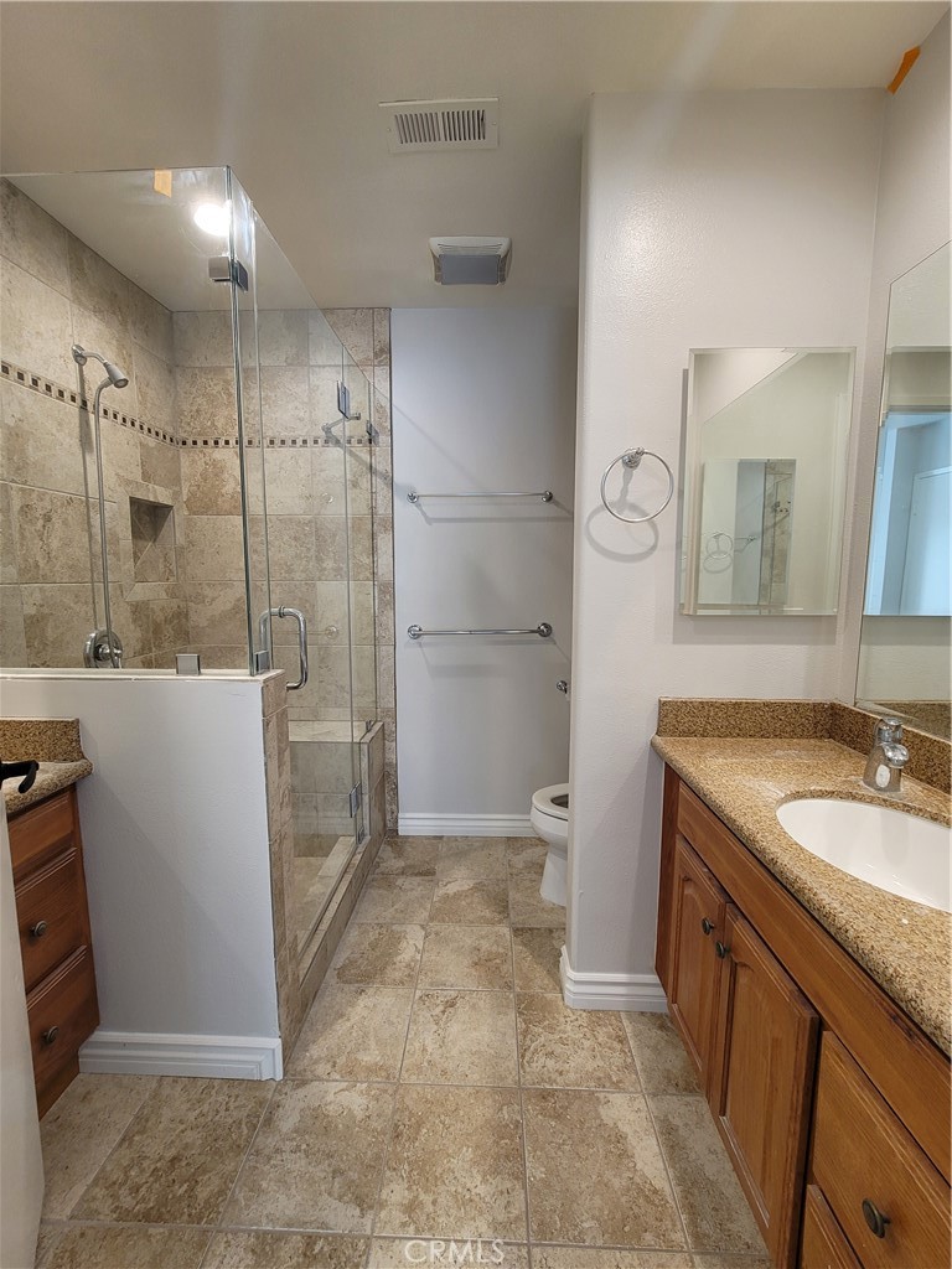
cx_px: 476
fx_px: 477
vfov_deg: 106.2
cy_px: 634
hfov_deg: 89.9
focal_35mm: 13
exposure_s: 1/59
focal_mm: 2.2
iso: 125
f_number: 2.2
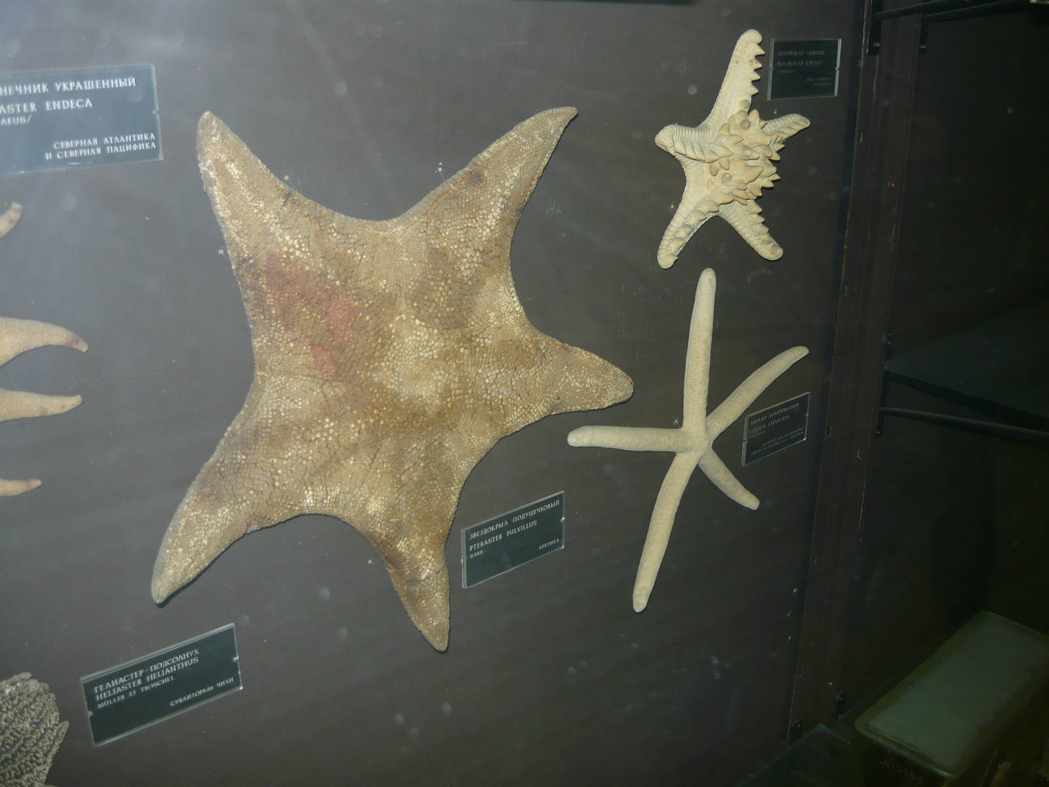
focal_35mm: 33
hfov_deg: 55.4
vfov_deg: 42.9
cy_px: 394
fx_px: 1000
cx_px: 524
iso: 100
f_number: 2.8
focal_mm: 5.5
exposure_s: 1/30
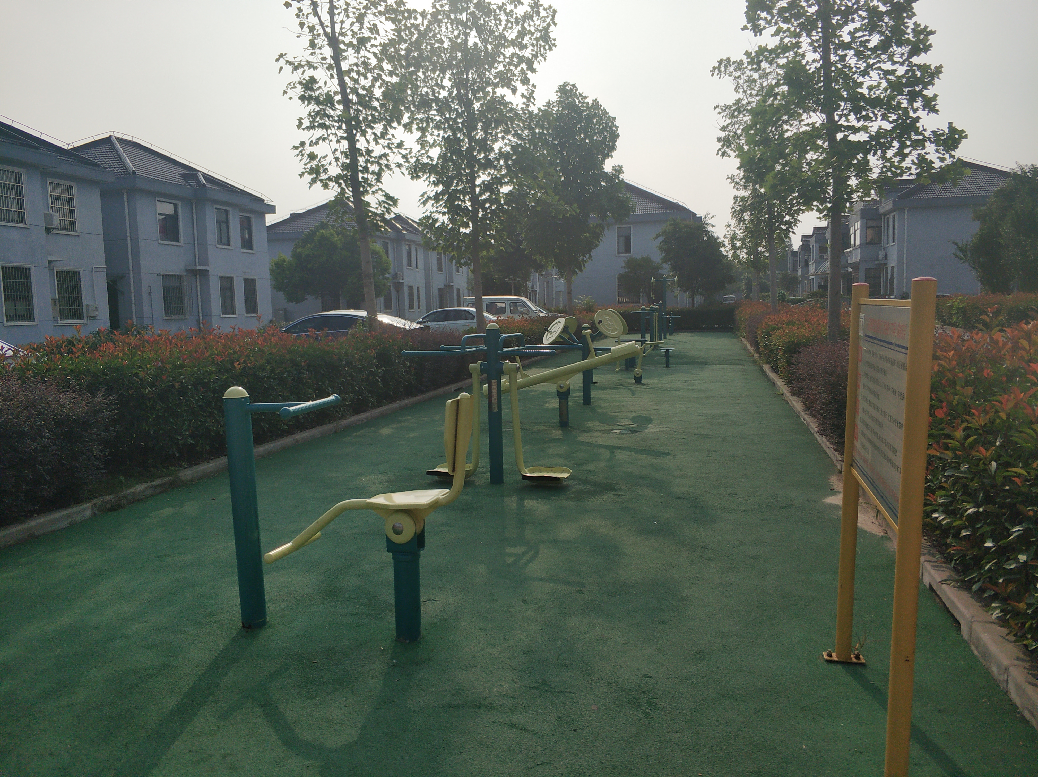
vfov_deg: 51.3
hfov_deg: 65.4
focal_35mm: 27
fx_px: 809
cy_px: 388
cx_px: 519
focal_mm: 3.82
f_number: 1.8
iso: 321
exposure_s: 1/7680
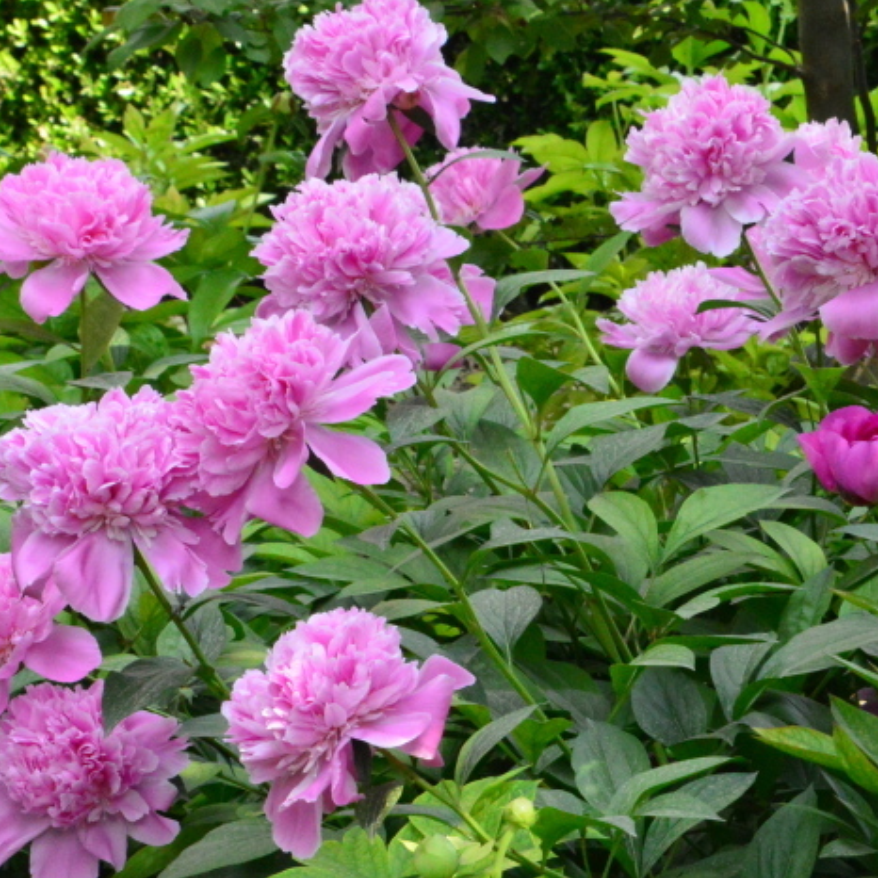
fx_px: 5624
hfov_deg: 8.9
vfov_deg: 8.9
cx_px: 844
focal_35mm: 196
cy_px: 515
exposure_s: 1/250
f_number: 20
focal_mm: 70
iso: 4000
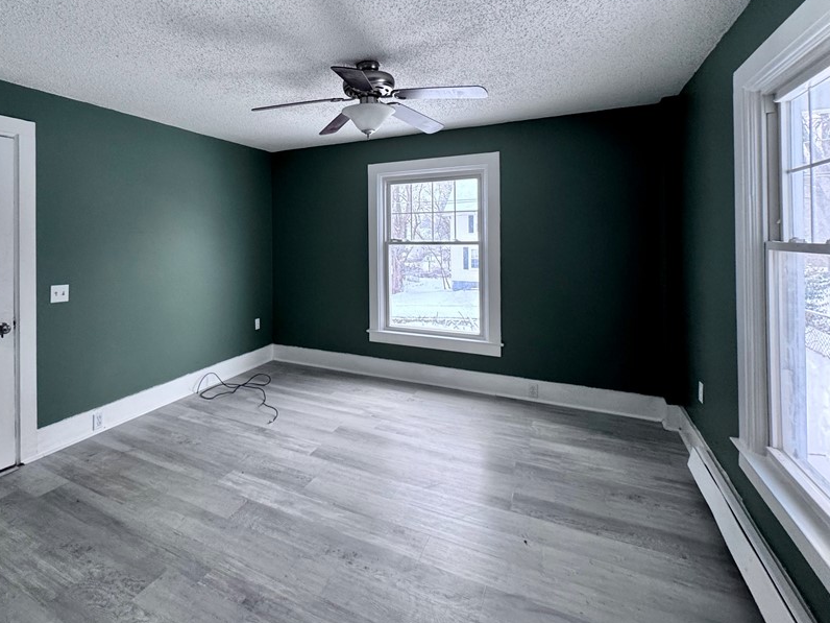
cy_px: 235
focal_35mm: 18
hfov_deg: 86.8
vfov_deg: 70.5
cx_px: 338
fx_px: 432
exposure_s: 1/99
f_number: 2.2
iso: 250
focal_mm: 2.22
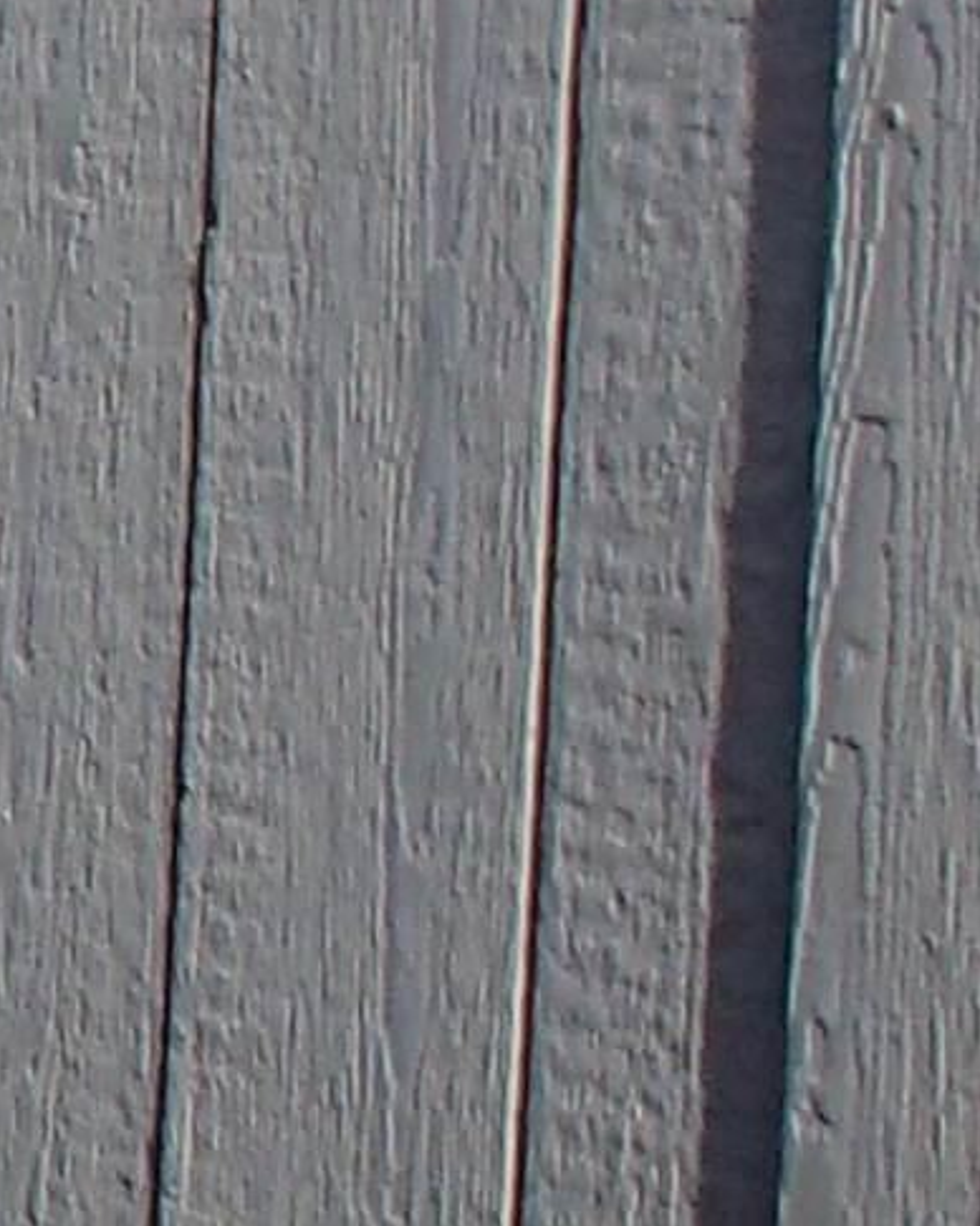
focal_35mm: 173
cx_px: -1803
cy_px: 422
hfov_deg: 7.9
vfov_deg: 11.1
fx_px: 6272
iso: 100
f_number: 11
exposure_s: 1/200
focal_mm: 5
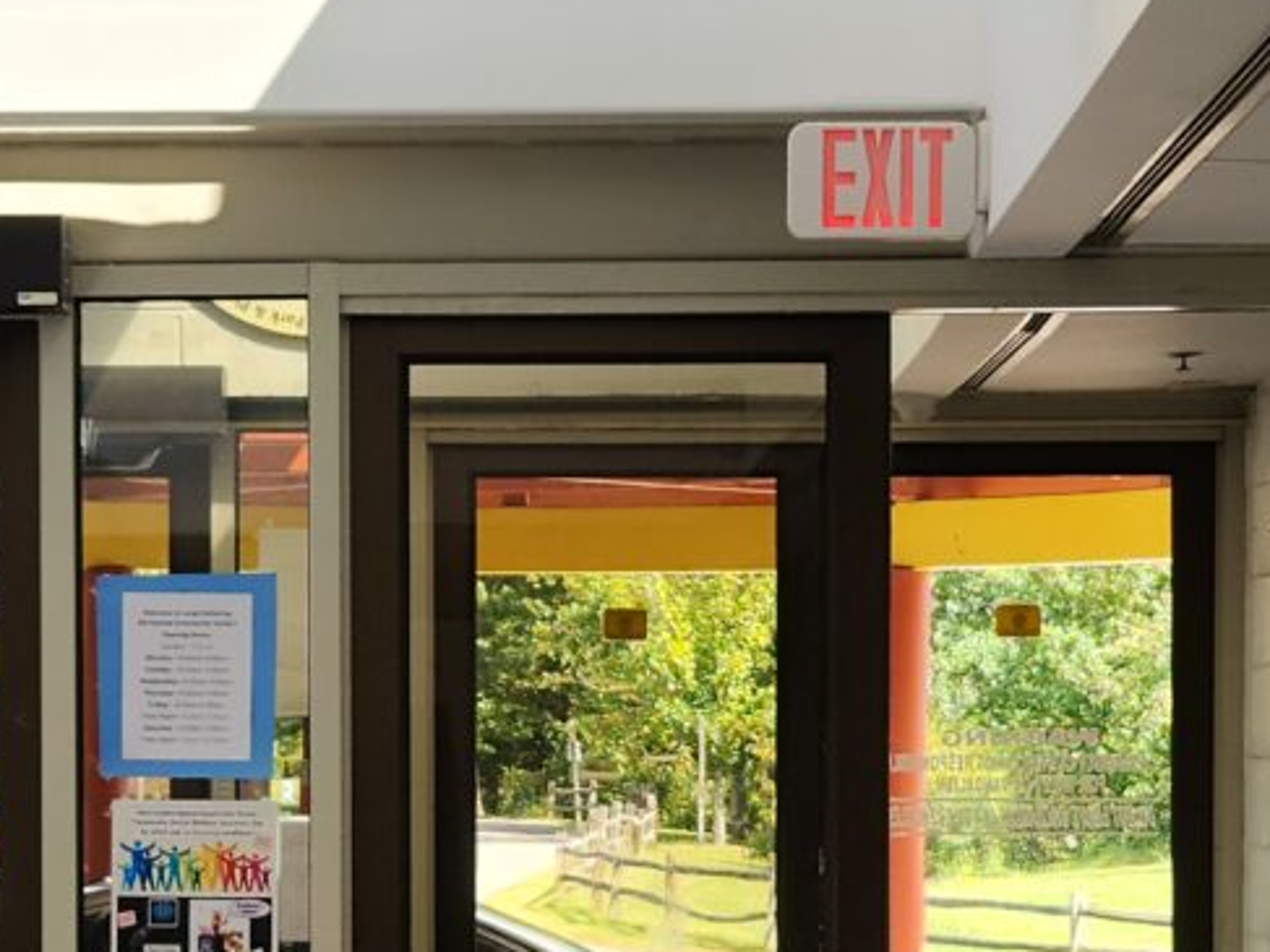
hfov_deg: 16.3
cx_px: 485
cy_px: 884
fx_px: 4438
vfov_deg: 12.1
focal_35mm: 121
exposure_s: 1/120
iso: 20
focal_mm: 5.4
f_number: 1.8
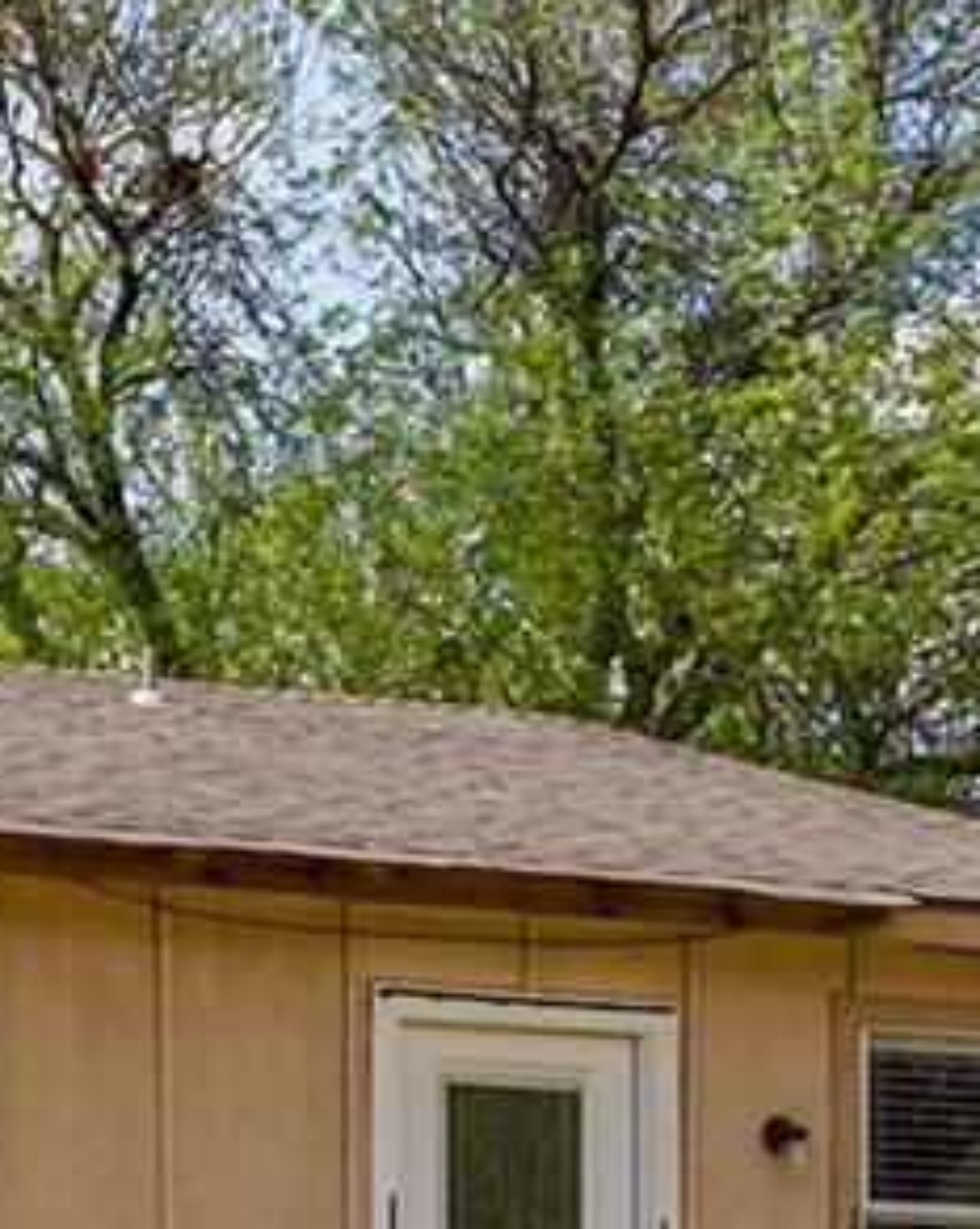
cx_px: -97
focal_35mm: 117
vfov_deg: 16.1
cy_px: 1290
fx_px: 4234
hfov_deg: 13.0
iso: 100
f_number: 7.1
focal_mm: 17.7
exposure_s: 1/250
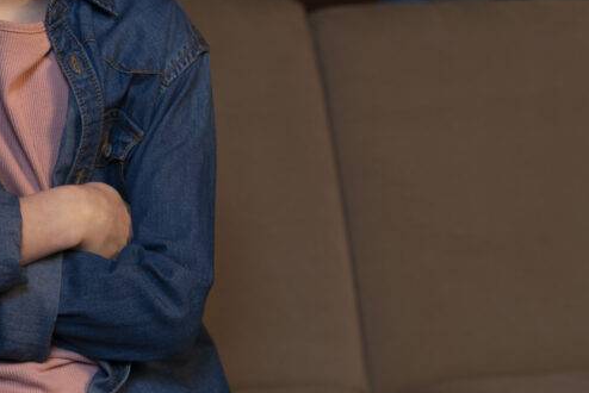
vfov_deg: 11.9
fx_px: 1866
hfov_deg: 17.9
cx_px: 210
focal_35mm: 114
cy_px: 18
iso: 320
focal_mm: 55
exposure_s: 1/160
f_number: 3.2
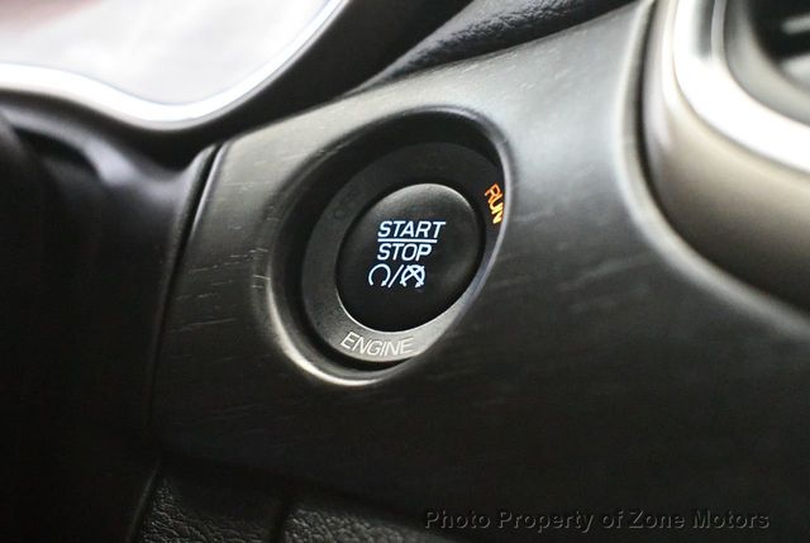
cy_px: 272
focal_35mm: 52
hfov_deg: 38.1
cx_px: 405
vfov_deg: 26.1
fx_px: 1172
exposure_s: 1/60
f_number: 4
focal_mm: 26
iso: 12800
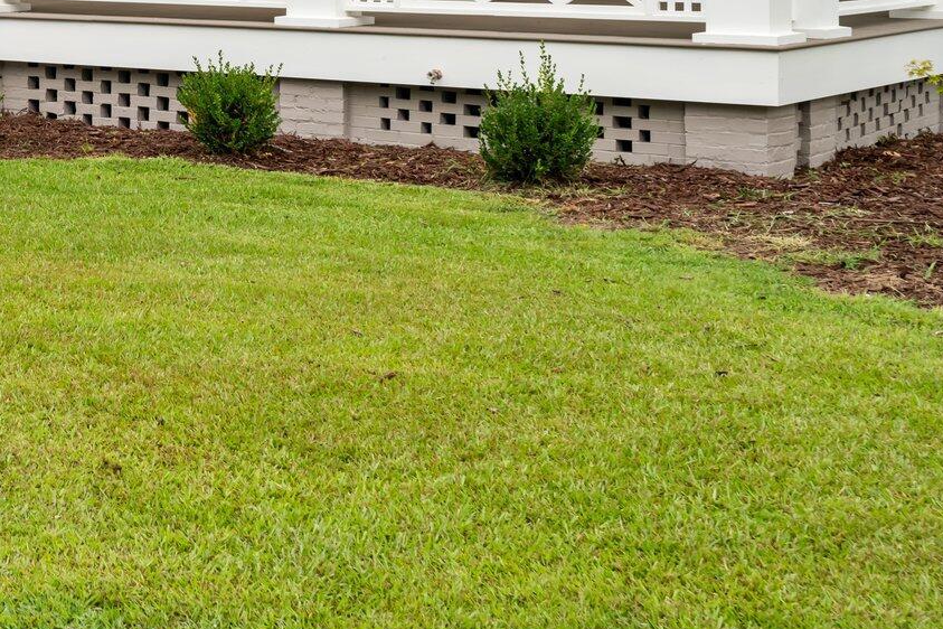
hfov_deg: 22.1
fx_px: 2226
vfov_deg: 15.5
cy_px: -131
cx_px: -180
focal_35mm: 85
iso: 400
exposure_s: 1/125
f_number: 9
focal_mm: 35
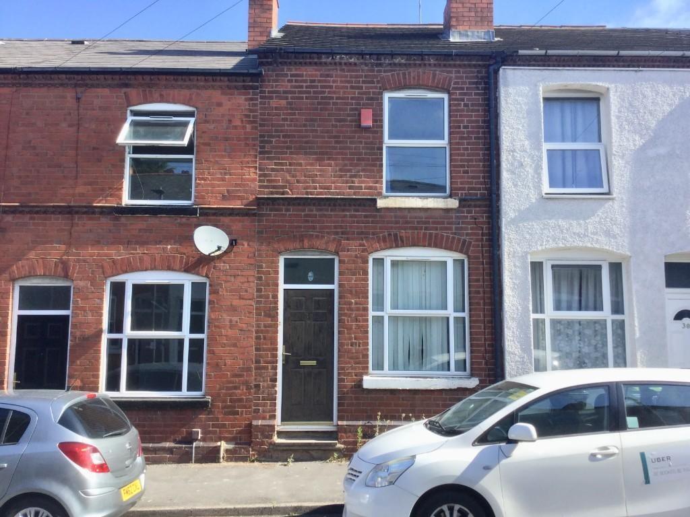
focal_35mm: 31
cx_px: 345
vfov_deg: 45.4
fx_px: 618
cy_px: 258
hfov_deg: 58.4
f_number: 2.4
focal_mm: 3.3
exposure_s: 1/503
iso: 25
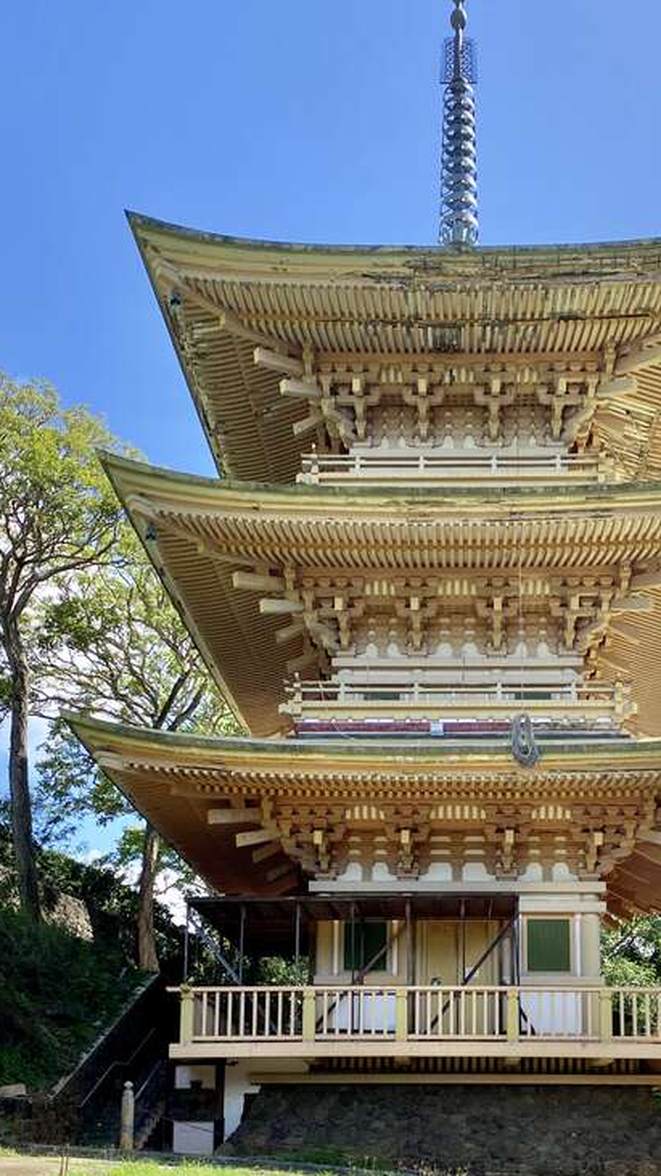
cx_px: 450
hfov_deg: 37.3
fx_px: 966
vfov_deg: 62.6
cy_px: 578
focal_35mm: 31
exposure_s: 1/1316
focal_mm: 4.25
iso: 32
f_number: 1.8
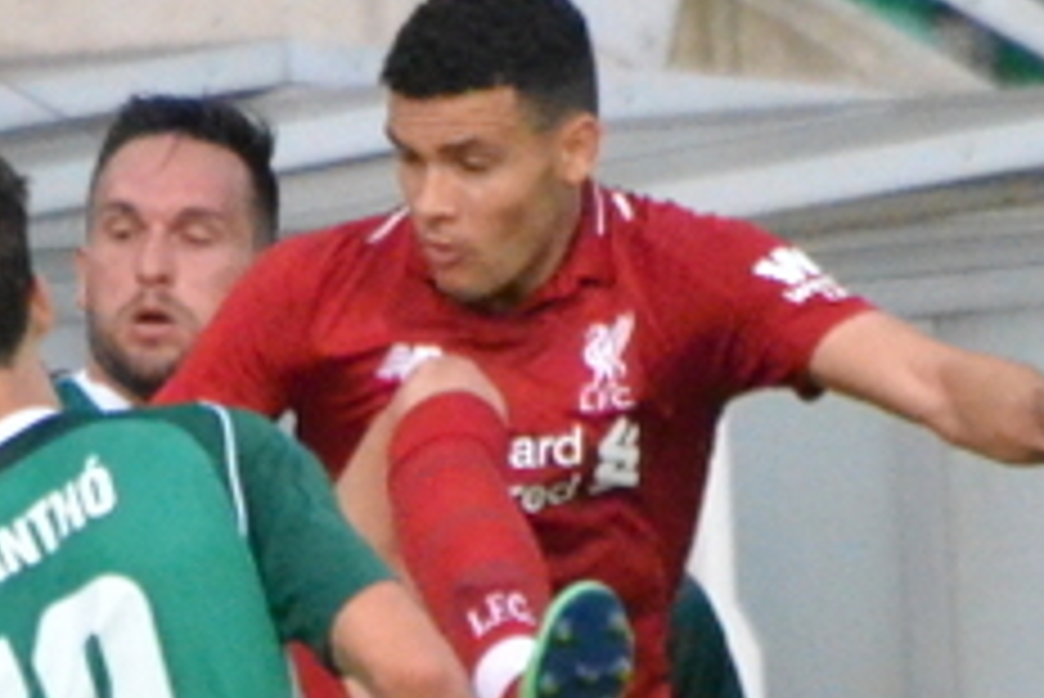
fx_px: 67348
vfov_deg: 0.6
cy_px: 876
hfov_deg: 0.9
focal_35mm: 2321
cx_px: 104
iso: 6400
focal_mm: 300
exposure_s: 1/4000
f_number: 6.3
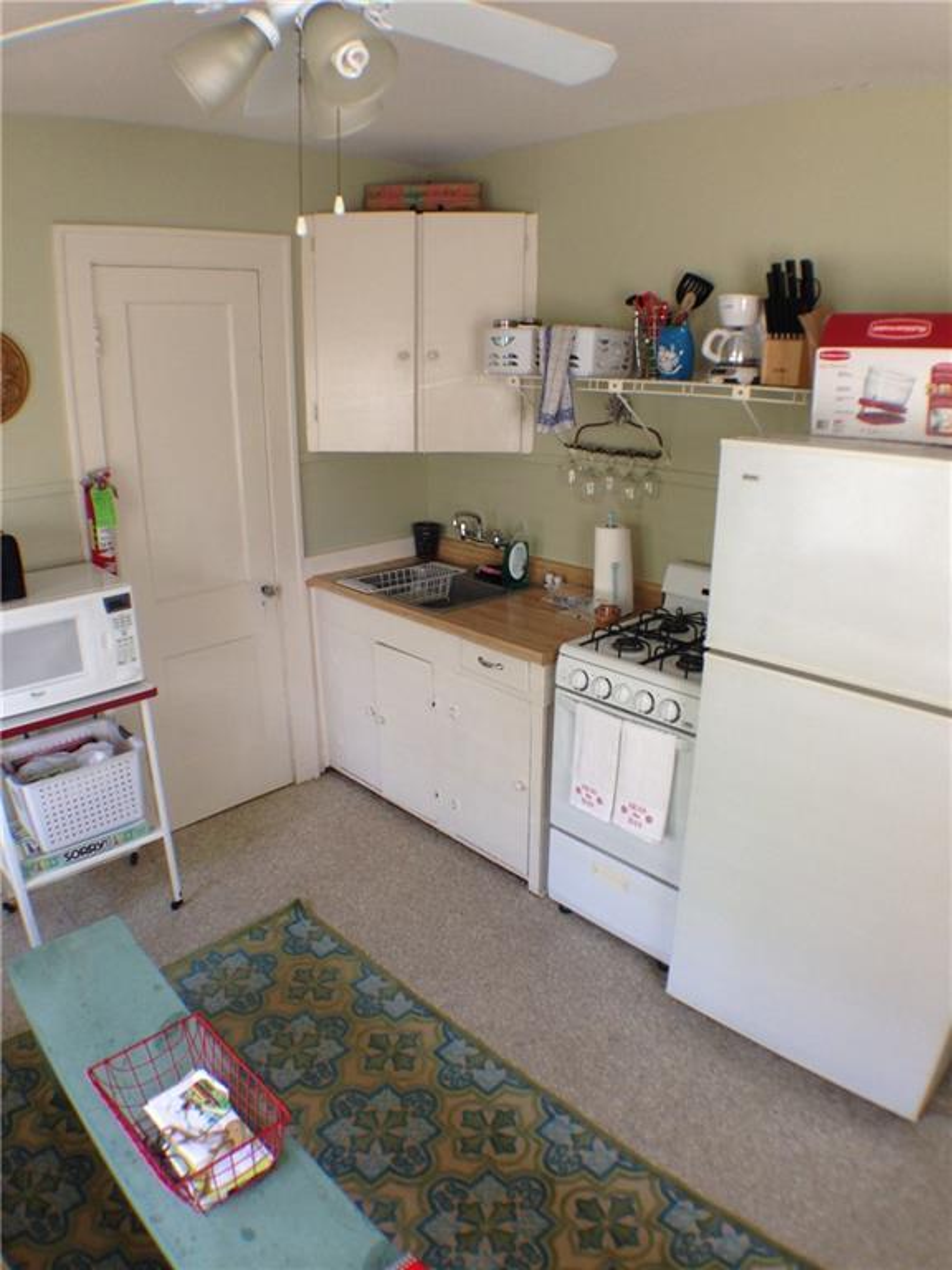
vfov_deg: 55.4
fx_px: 1210
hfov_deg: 42.9
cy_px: 635
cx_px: 476
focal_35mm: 33
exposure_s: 1/20
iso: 64
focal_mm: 4.12
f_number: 2.4
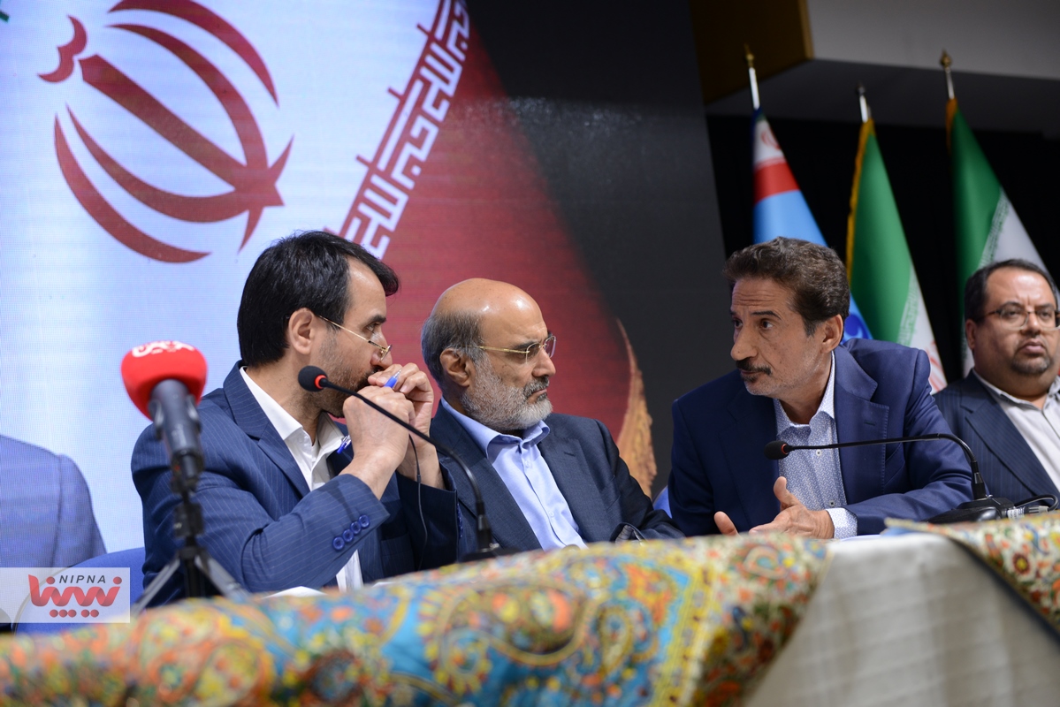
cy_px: 354
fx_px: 1826
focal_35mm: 62
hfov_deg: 32.4
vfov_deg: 21.9
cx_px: 530
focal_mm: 62
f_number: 3.5
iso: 500
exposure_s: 1/100
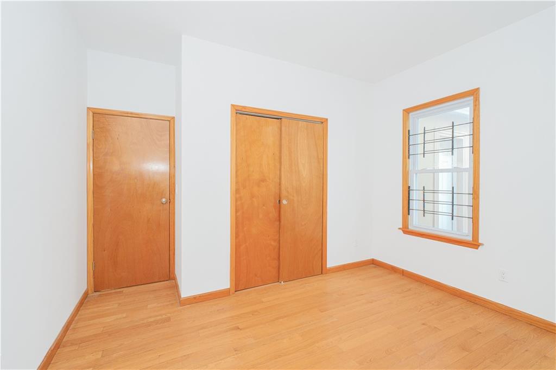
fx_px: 232
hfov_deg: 100.4
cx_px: 278
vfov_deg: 77.3
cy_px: 185
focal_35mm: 15
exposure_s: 1/60
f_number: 8
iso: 1250
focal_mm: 10
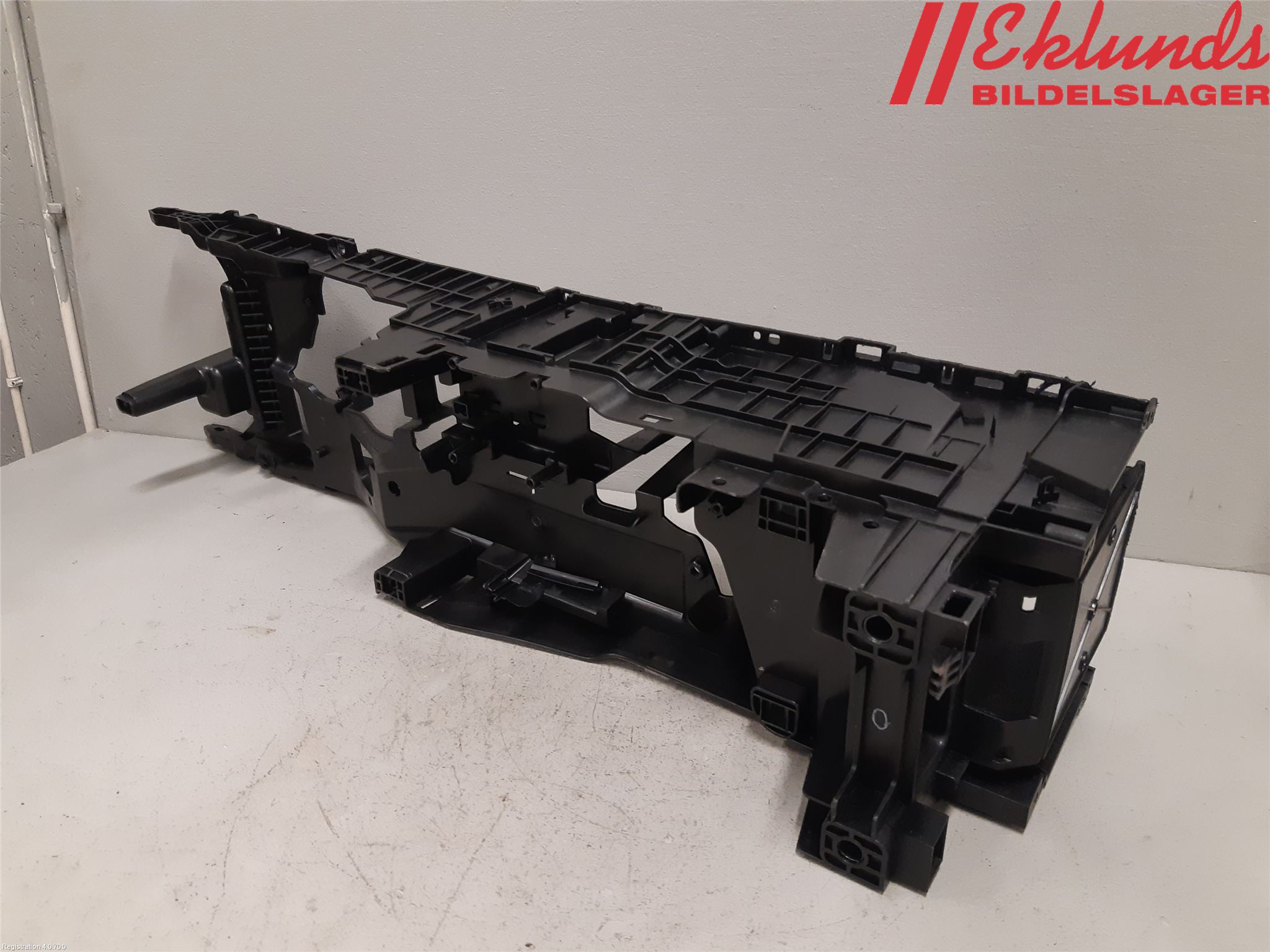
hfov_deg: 67.3
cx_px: 635
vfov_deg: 53.1
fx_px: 954
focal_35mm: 26
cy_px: 476
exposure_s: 1/50
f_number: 1.7
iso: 200
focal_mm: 3.93
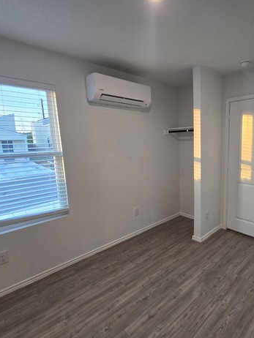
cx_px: 179
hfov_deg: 68.6
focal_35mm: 18
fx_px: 176
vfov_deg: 87.7
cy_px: 174
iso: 80
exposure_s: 1/60
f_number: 2.2
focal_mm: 2.2
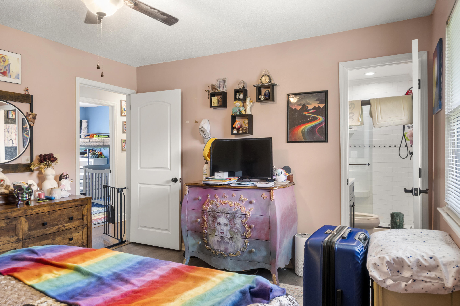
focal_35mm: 24
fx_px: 307
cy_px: 153
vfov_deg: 53.1
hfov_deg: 73.8
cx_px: 230
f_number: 7.1
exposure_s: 1.3
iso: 400
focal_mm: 16
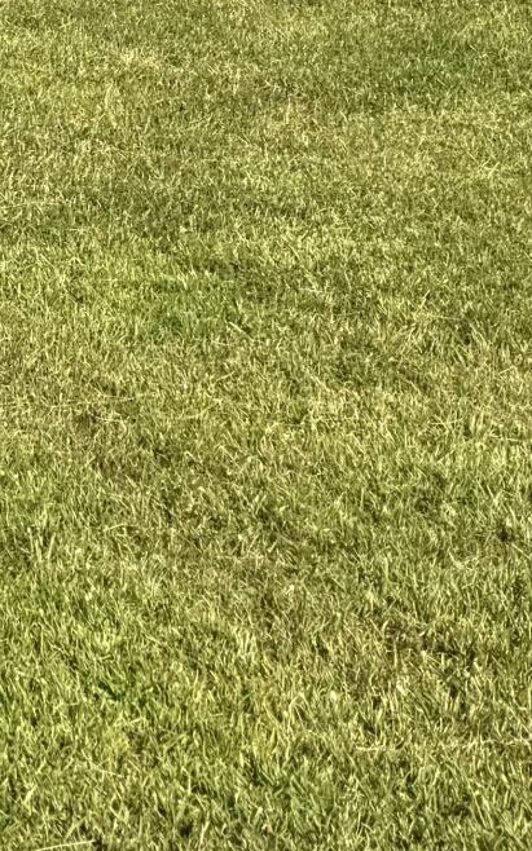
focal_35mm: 116
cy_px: -563
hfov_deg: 9.3
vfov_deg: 15.9
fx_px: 2692
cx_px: -977
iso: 80
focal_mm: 6.76
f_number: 1.78
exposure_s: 1/5814
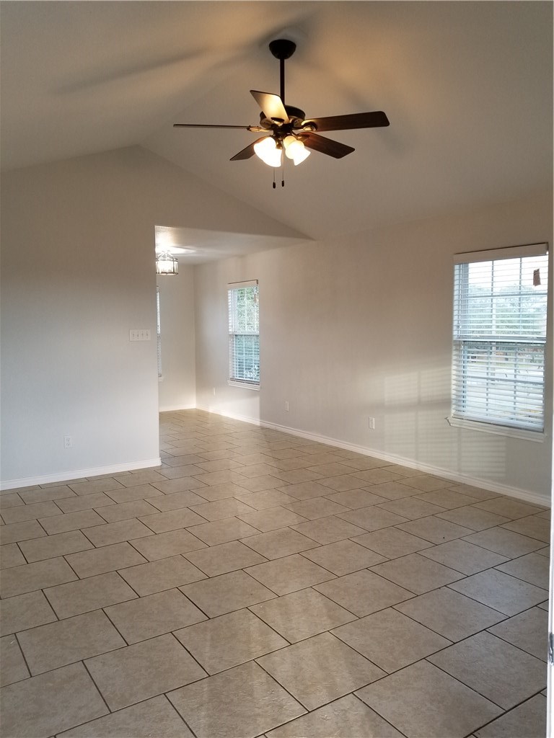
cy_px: 369
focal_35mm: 26
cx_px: 277
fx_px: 555
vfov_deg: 67.3
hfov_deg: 53.1
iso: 64
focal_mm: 4.25
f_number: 1.7
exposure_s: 1/60
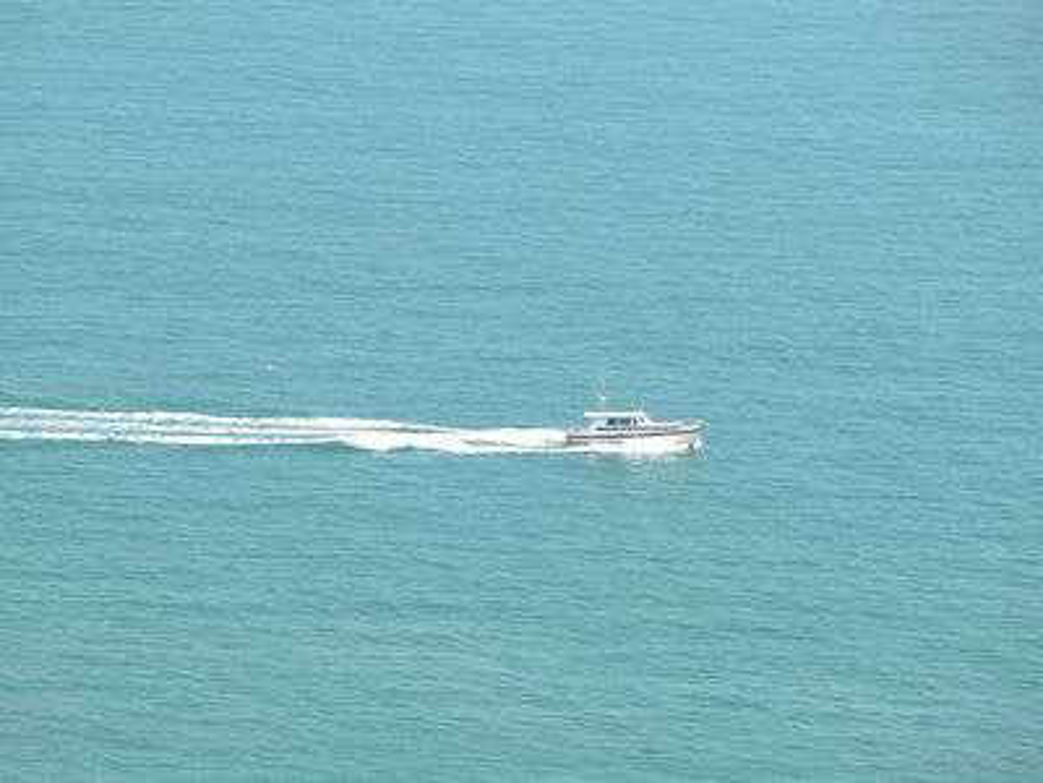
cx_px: 522
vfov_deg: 5.3
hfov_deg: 7.1
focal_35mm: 280
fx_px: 8437
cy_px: 392
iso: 100
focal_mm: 71.2
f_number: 5.9
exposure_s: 1/291
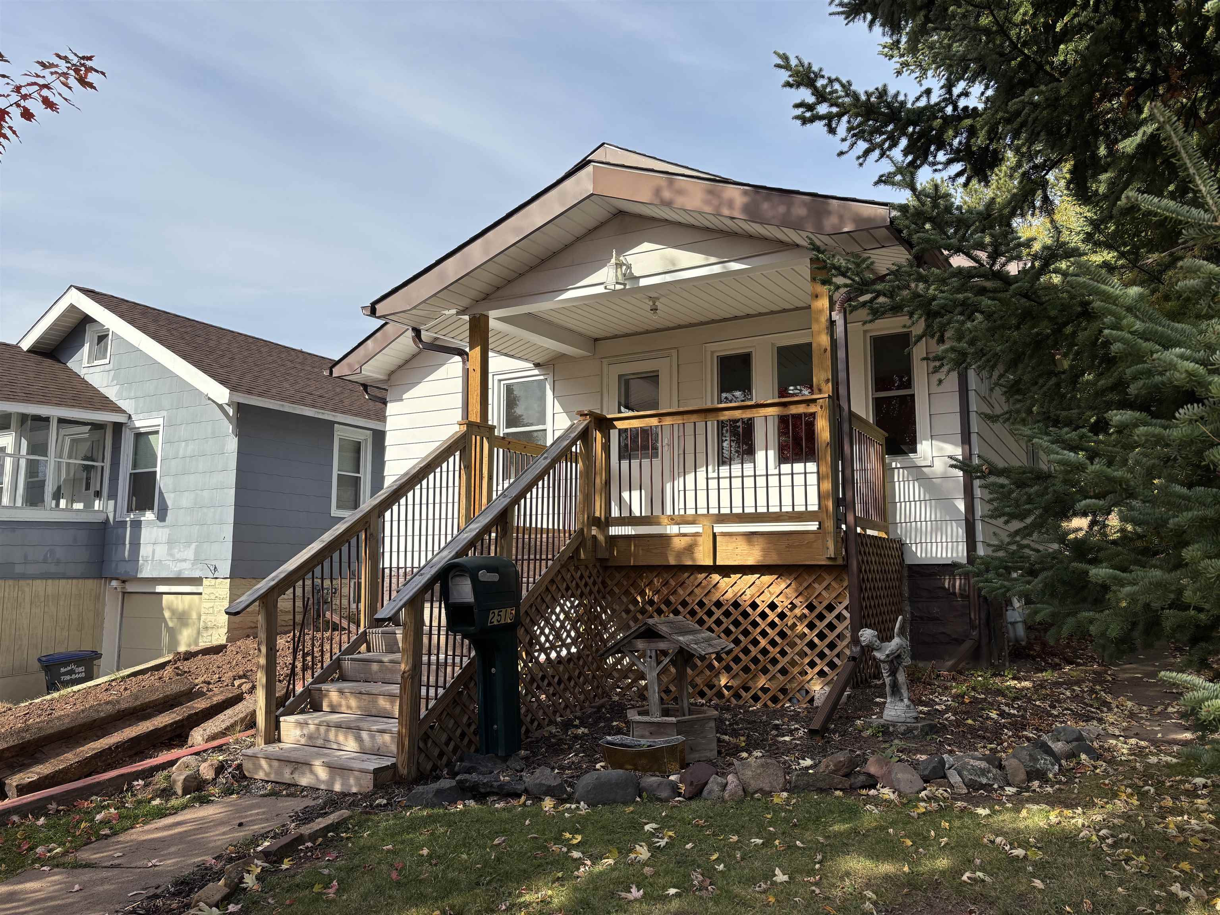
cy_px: 458
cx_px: 610
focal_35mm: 26
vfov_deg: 53.1
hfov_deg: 67.3
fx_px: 916
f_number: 1.6
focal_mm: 5.96
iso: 50
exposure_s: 1/2451
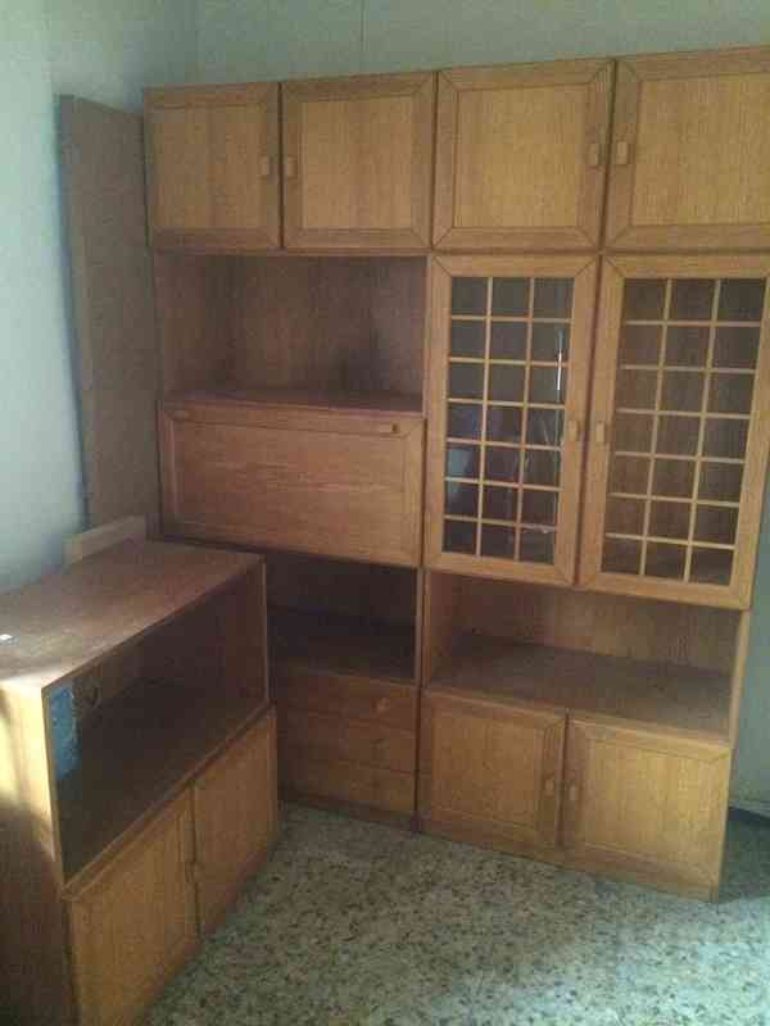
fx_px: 860
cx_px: 385
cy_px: 513
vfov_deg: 61.7
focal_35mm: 29
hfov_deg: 48.2
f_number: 2.2
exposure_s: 1/17
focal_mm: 4.15
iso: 640
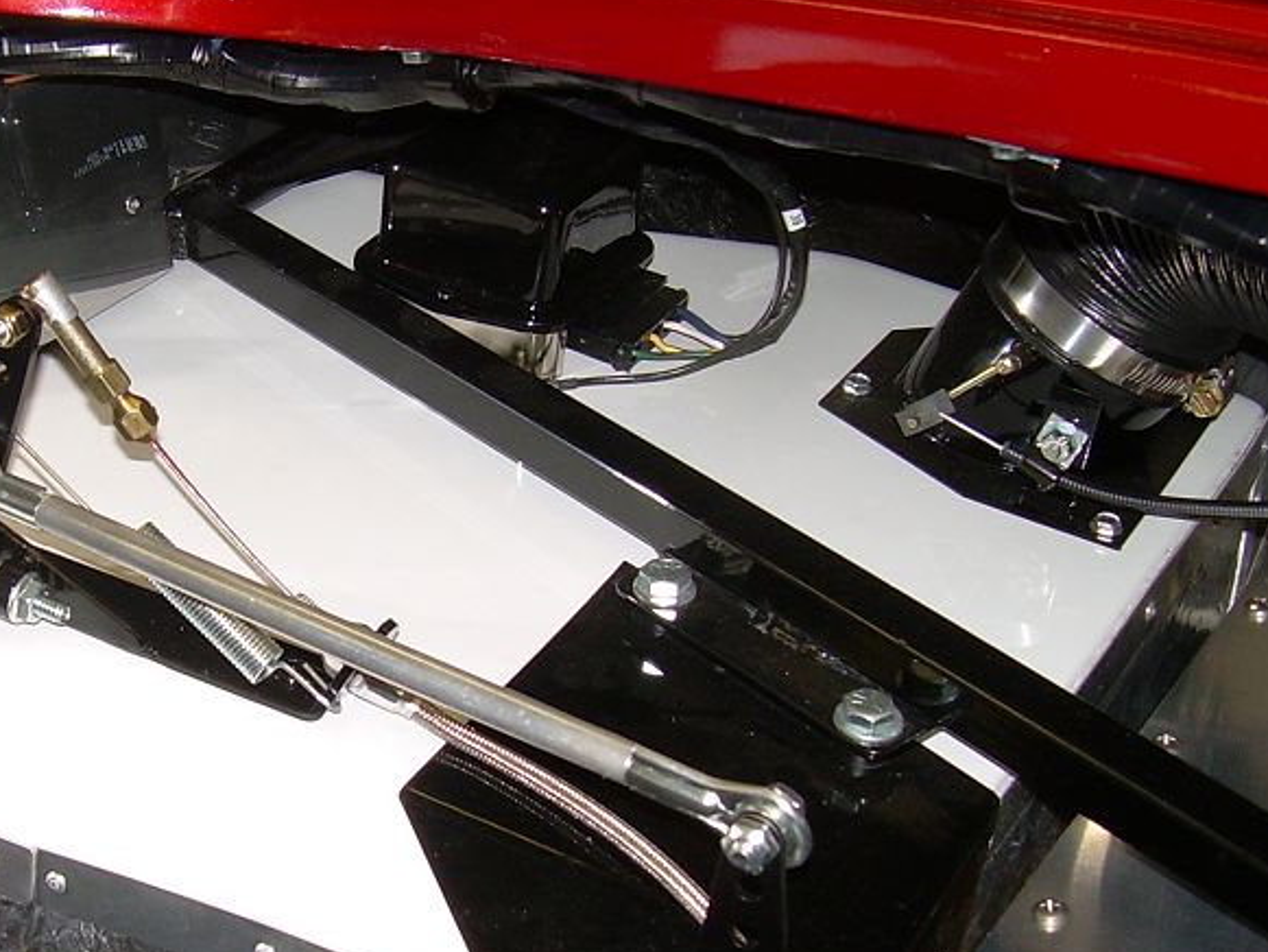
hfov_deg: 28.6
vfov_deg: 21.9
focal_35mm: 67
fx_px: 2455
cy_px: 528
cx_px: 323
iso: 50
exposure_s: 1/60
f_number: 2.8
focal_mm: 6.3
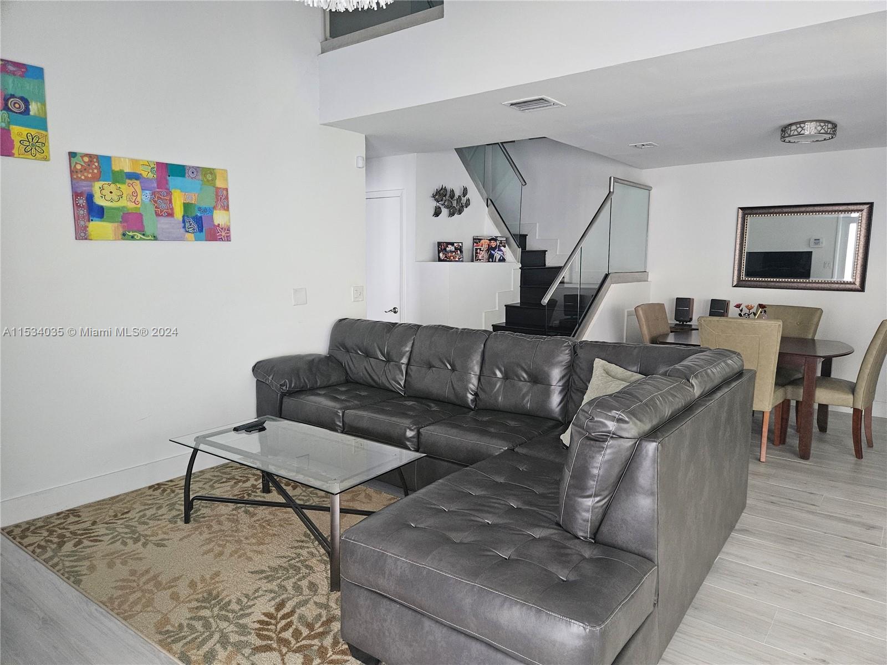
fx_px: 589
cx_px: 444
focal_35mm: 23
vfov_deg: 58.9
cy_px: 332
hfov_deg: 73.9
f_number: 1.8
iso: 800
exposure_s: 1/120
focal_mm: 5.4
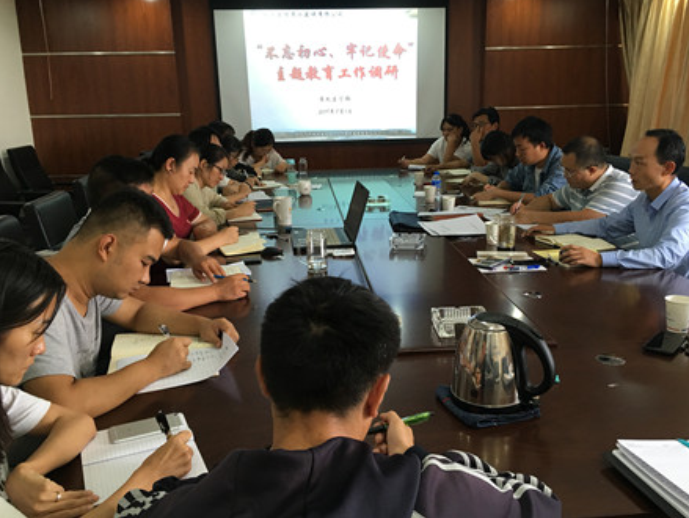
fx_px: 657
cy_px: 260
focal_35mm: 33
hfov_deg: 55.3
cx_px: 367
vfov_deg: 43.0
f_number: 2.2
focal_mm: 4.15
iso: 50
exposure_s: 1/33
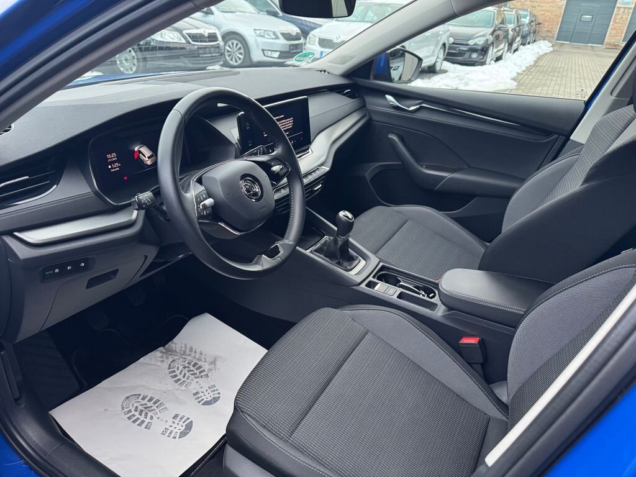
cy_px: 238
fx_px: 441
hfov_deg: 71.6
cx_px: 318
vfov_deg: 56.8
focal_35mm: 24
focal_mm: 6.76
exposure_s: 1/48
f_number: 1.78
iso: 320
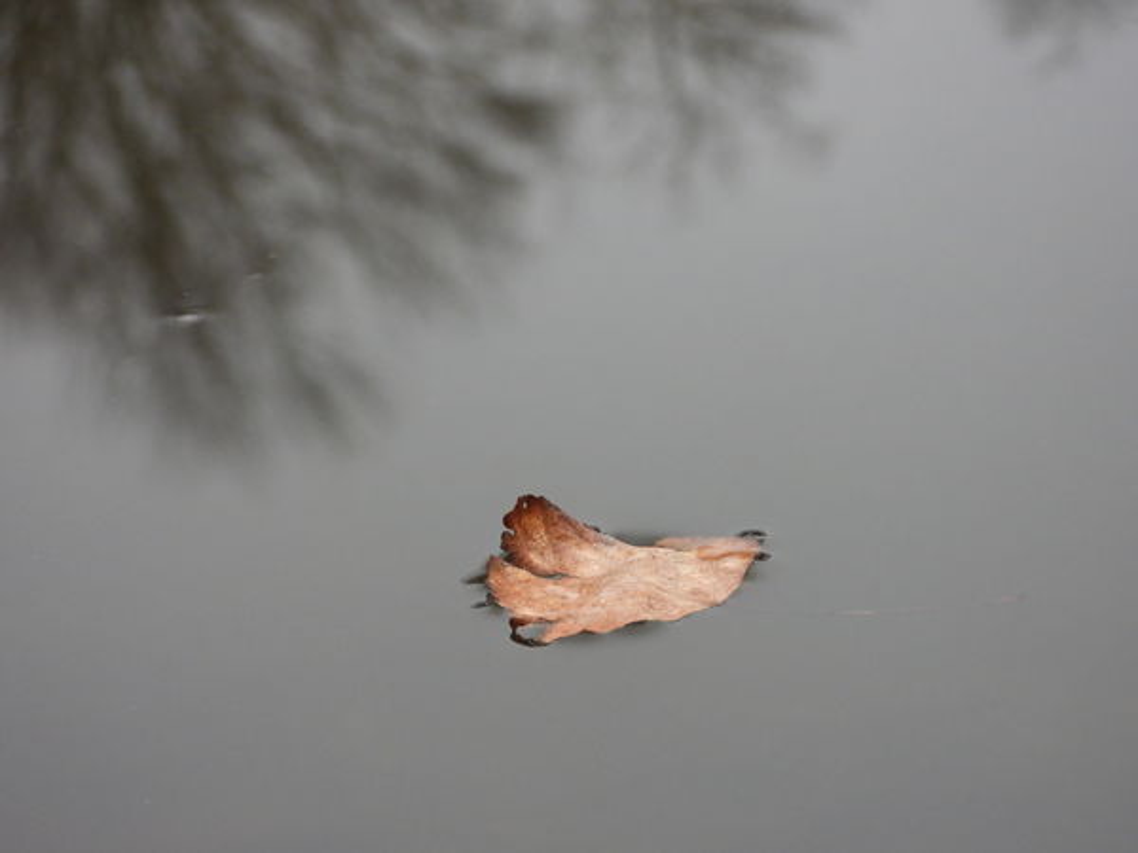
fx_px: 4767
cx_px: 569
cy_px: 426
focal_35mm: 145
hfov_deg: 13.6
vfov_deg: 10.2
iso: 400
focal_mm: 26.1
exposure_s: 1/60
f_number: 4
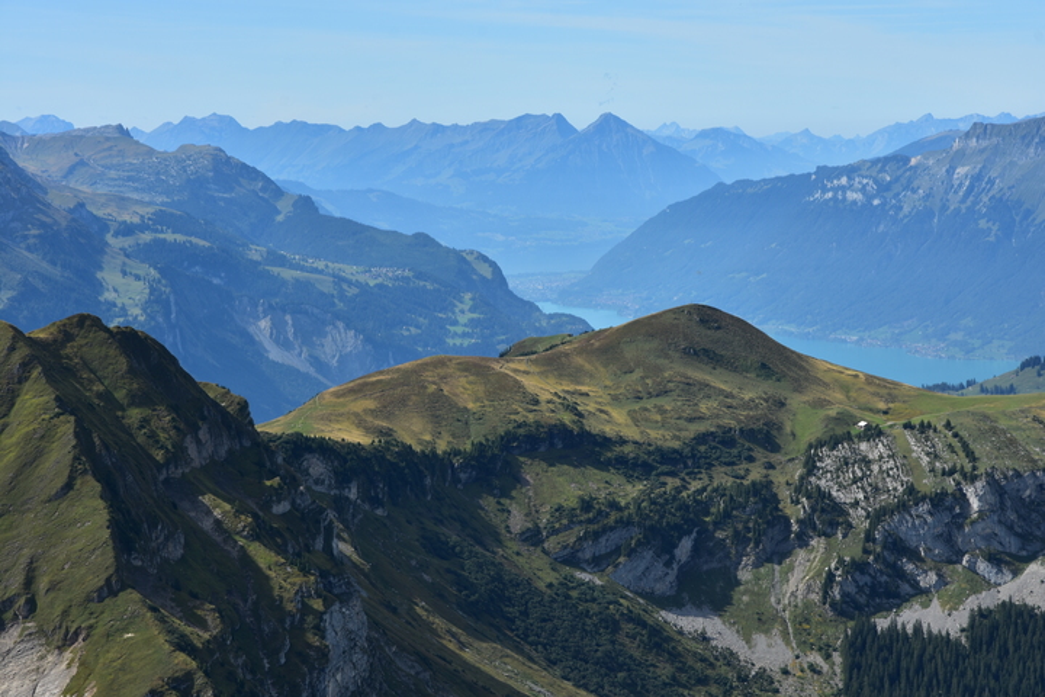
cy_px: 348
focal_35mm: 102
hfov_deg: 20.0
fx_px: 2961
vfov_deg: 13.4
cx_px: 522
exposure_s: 1/125
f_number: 11
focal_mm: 68
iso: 100
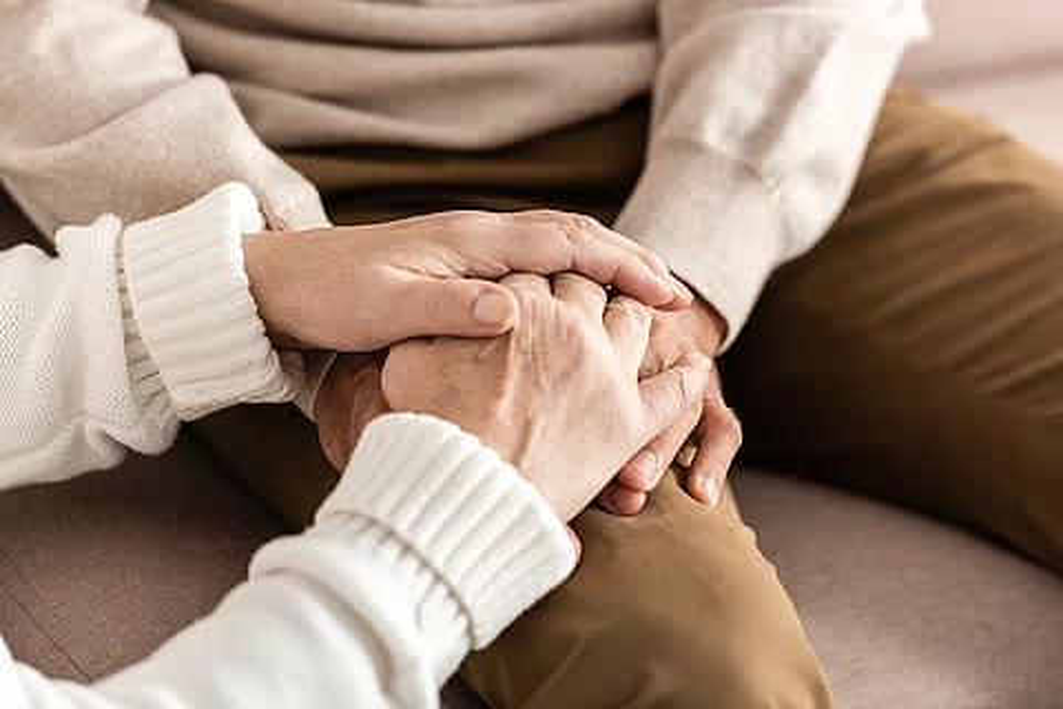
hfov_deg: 10.3
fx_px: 5905
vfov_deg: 6.9
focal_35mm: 200
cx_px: 532
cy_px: 354
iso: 125
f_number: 3.2
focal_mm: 200
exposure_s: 1/200
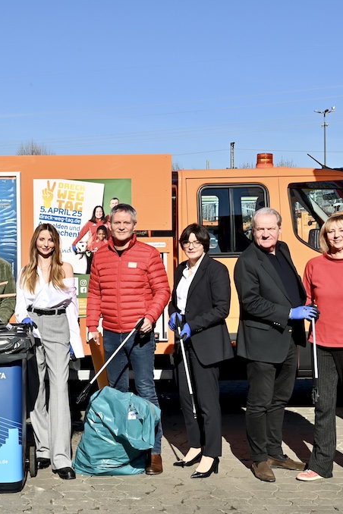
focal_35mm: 68
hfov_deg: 19.6
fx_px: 972
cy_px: 257
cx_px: 33
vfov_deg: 29.7
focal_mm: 45
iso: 100
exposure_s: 1/125
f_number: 13
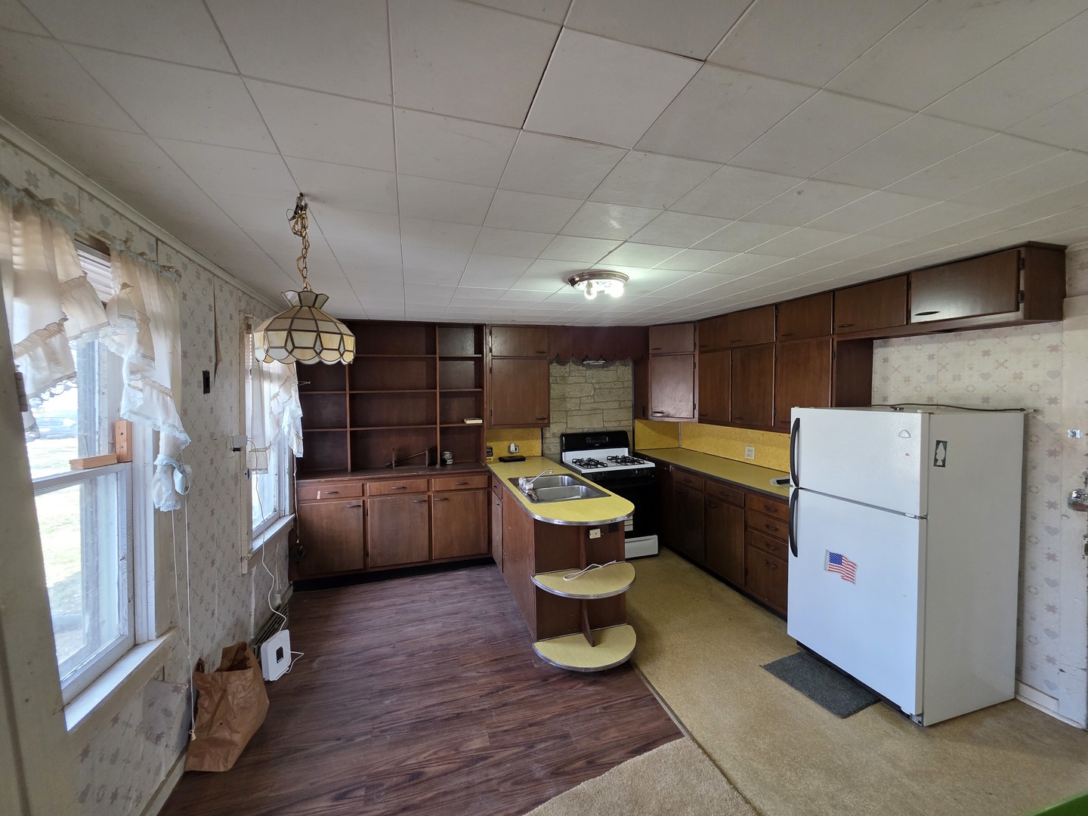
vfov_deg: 89.9
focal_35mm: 13
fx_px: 409
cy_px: 408
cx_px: 544
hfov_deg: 106.2
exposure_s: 1/120
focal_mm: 2.2
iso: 160
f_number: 1.9
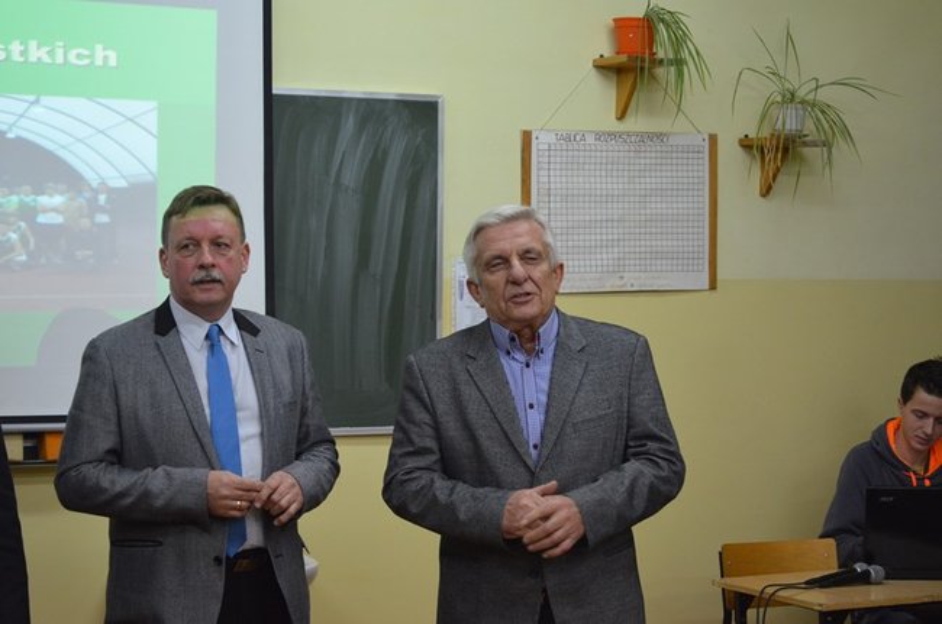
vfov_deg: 16.5
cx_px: 471
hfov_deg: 24.7
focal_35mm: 82
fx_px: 2155
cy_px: 312
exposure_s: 1/50
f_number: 5.6
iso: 1600
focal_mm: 55
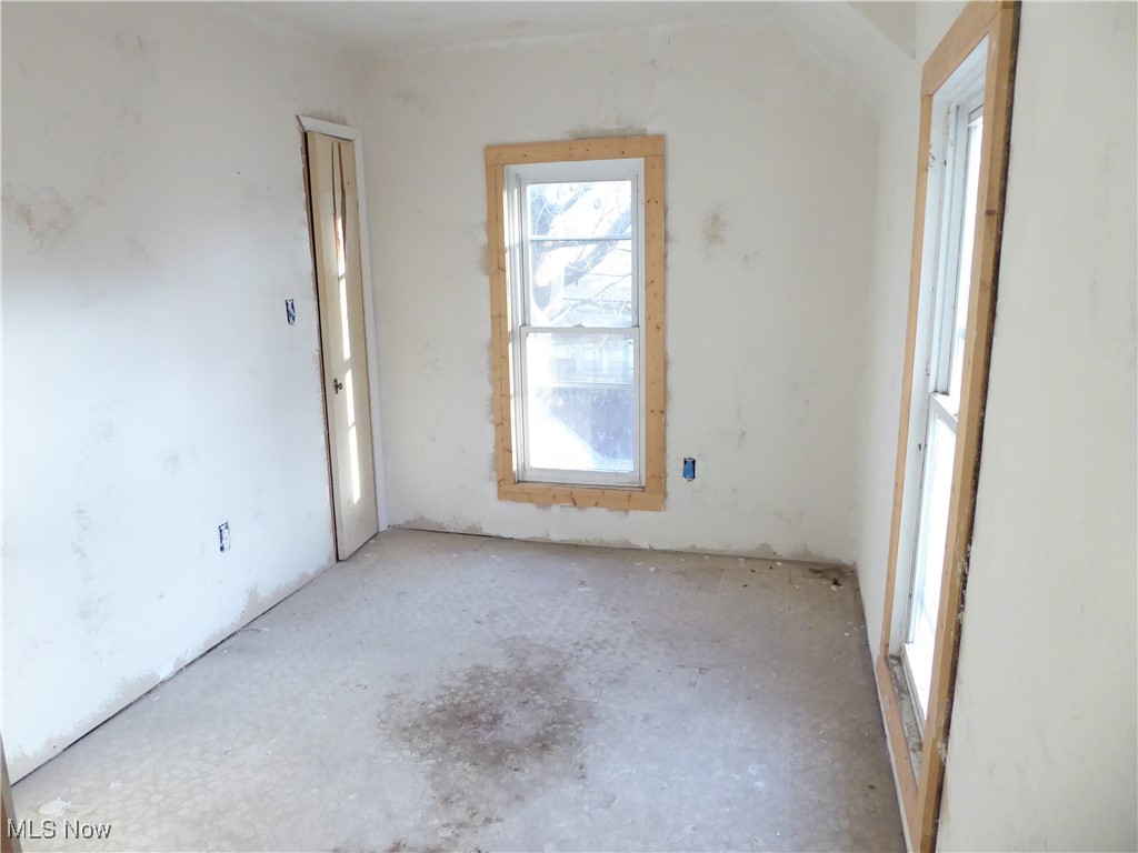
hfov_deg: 69.4
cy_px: 426
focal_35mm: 25
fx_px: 822
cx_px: 569
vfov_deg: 54.9
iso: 400
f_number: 3.3
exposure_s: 1/40
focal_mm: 4.3
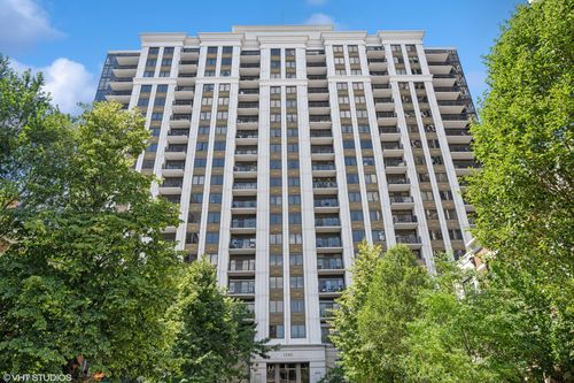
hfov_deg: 77.3
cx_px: 287
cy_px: 192
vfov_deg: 56.1
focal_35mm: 22
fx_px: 359
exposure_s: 1/250
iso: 200
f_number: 9.5
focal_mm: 22.5
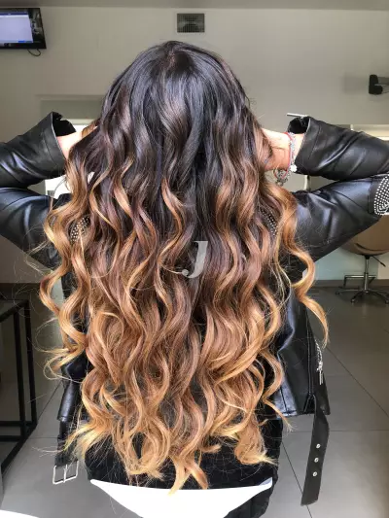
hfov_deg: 49.8
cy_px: 259
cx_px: 194
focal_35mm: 28
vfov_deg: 63.4
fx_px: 419
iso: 32
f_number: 1.8
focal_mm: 3.99
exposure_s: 1/33
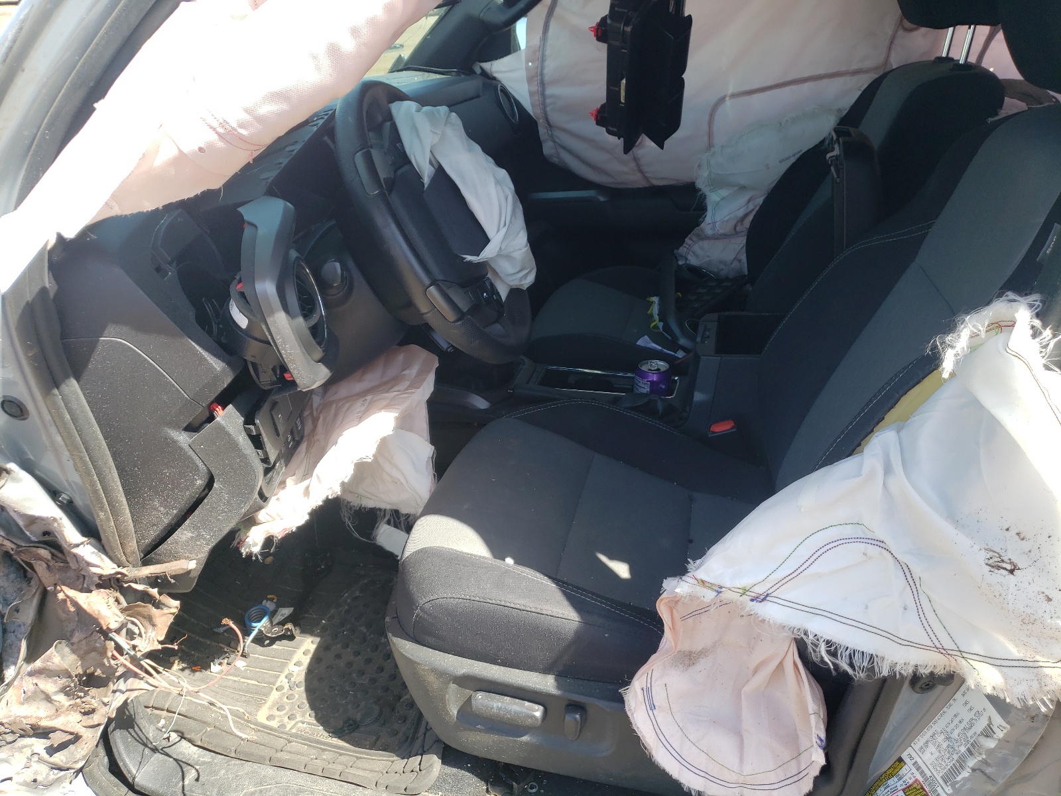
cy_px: 398
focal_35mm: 26
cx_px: 530
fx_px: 797
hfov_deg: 67.3
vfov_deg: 53.1
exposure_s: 1/588
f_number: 1.5
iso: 50
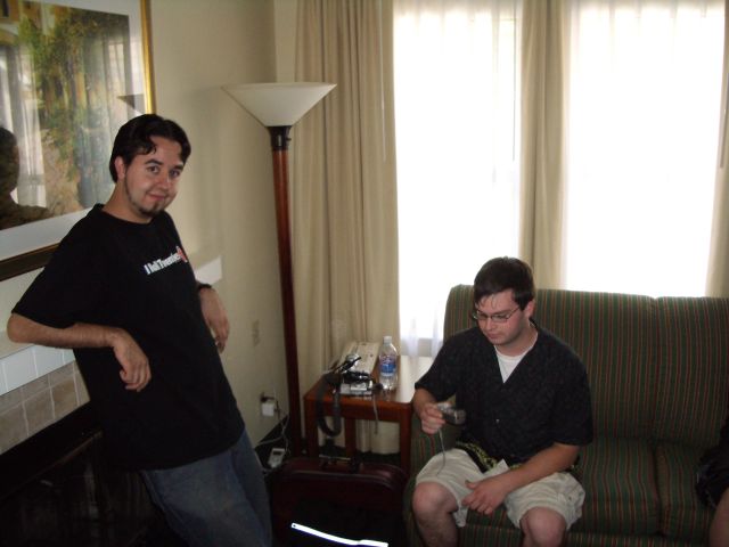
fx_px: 737
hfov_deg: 52.6
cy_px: 274
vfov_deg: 40.7
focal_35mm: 35
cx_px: 364
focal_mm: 5.8
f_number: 2.6
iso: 200
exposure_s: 1/60
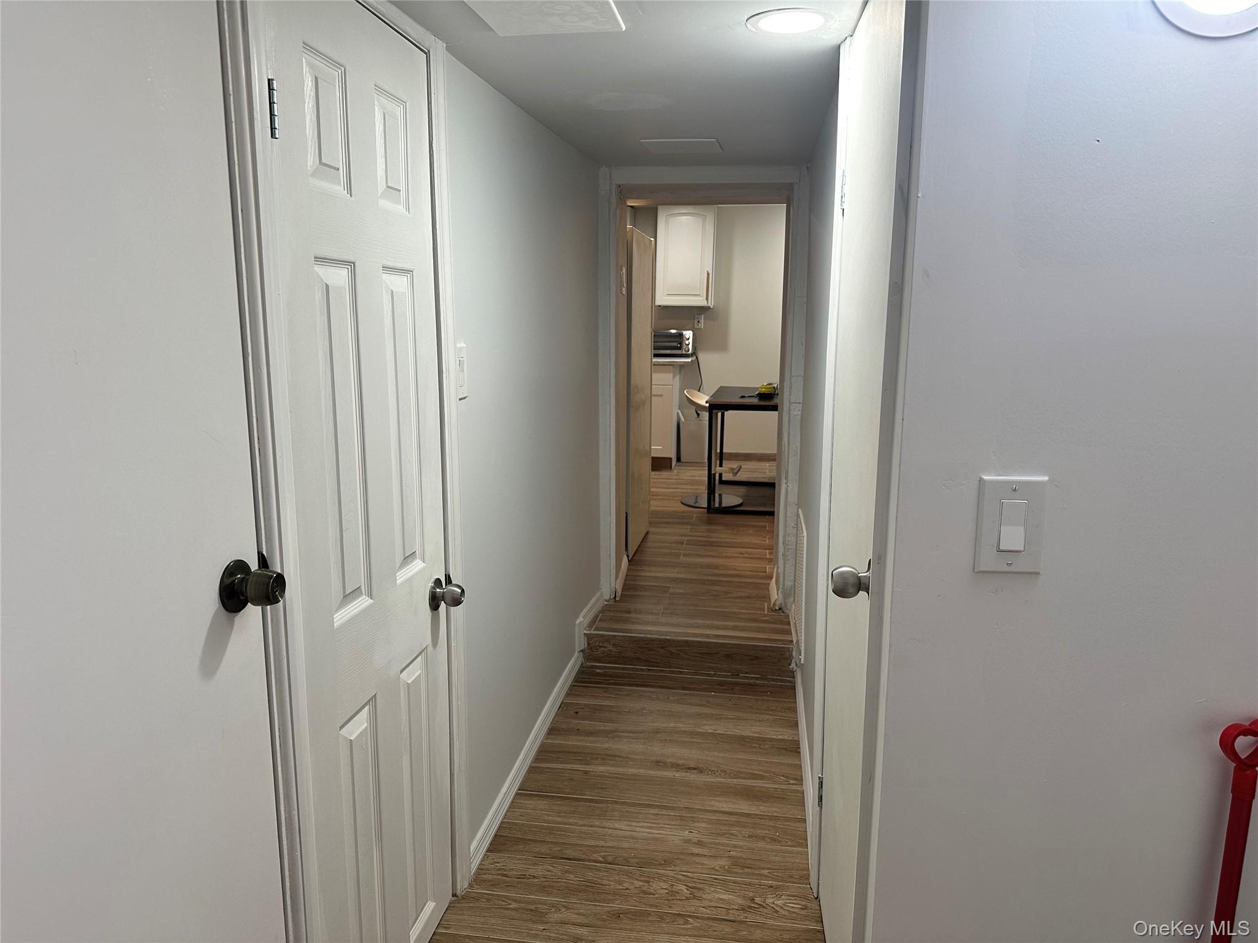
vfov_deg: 56.8
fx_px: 872
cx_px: 629
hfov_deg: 71.6
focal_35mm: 24
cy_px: 472
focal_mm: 6.86
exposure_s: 1/120
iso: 125
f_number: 1.78
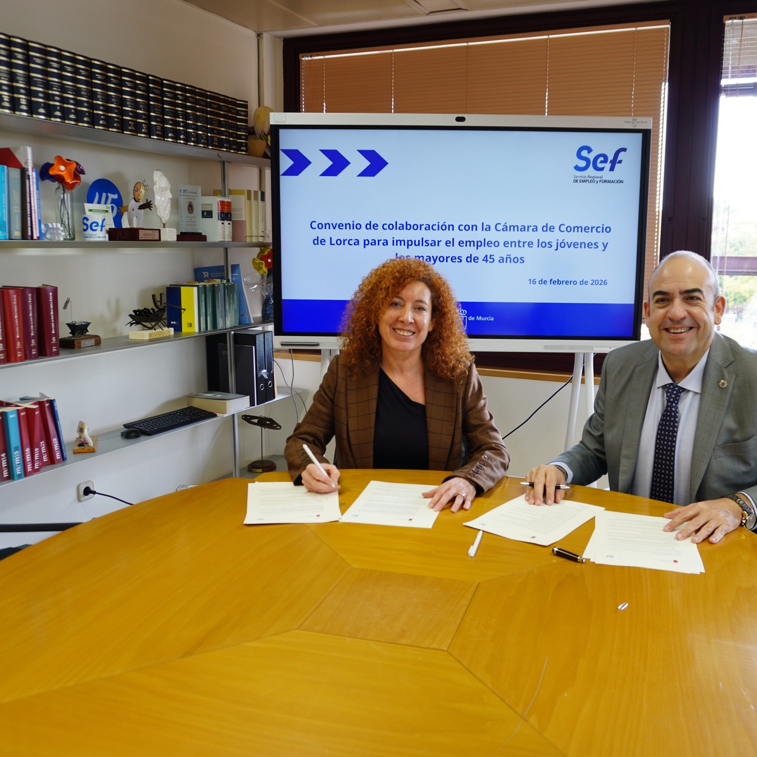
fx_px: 767
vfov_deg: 52.5
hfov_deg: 52.2
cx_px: 449
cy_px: 374
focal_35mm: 31
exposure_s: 1/30
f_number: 3.5
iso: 100
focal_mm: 16
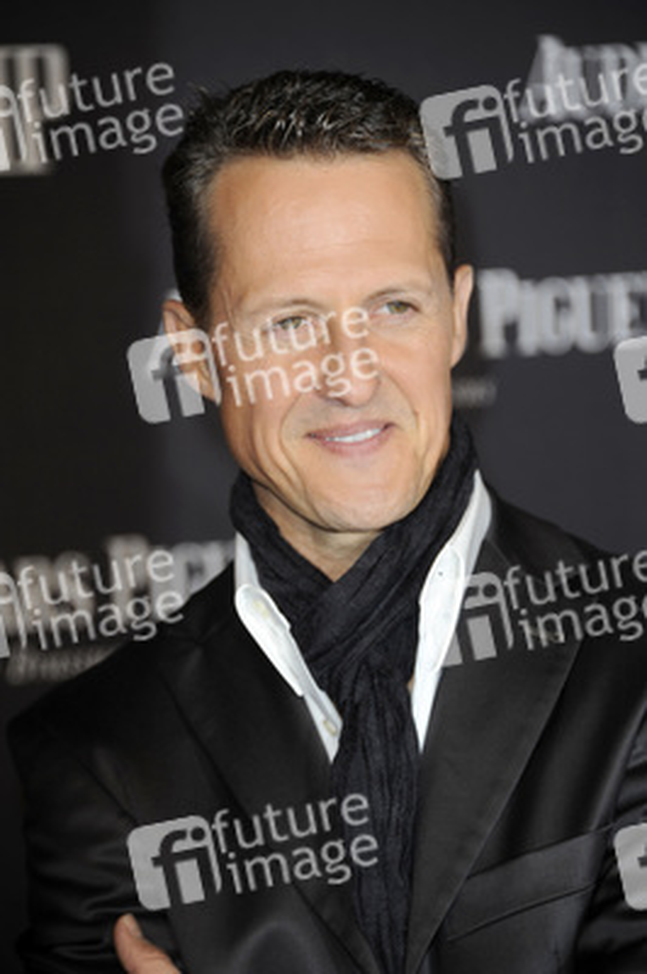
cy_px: 487
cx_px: 324
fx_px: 6751
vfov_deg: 8.2
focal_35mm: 250
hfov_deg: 5.5
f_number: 6.3
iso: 400
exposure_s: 1/160
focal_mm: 250
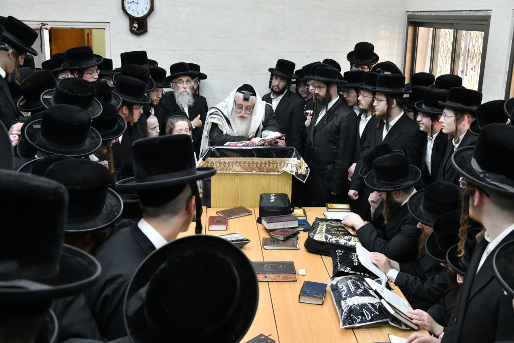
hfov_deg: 50.7
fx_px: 543
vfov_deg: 35.1
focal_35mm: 38
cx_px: 257
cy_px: 172
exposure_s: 1/100
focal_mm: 38
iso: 2000
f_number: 6.3
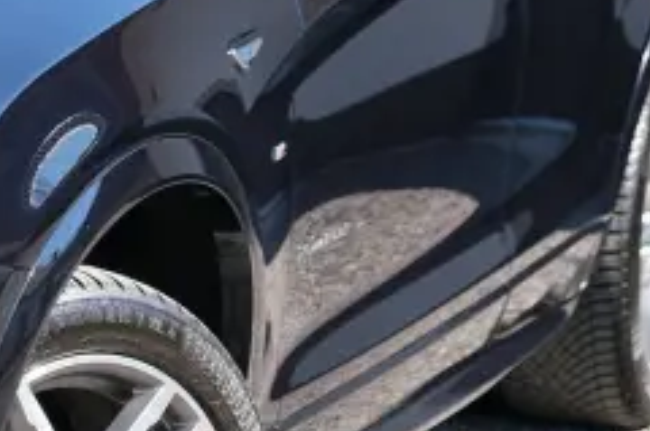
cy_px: 276
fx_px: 3658
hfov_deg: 9.9
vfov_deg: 6.7
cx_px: -203
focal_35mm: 203
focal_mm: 50.5
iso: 320
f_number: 5.6
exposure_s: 1/300
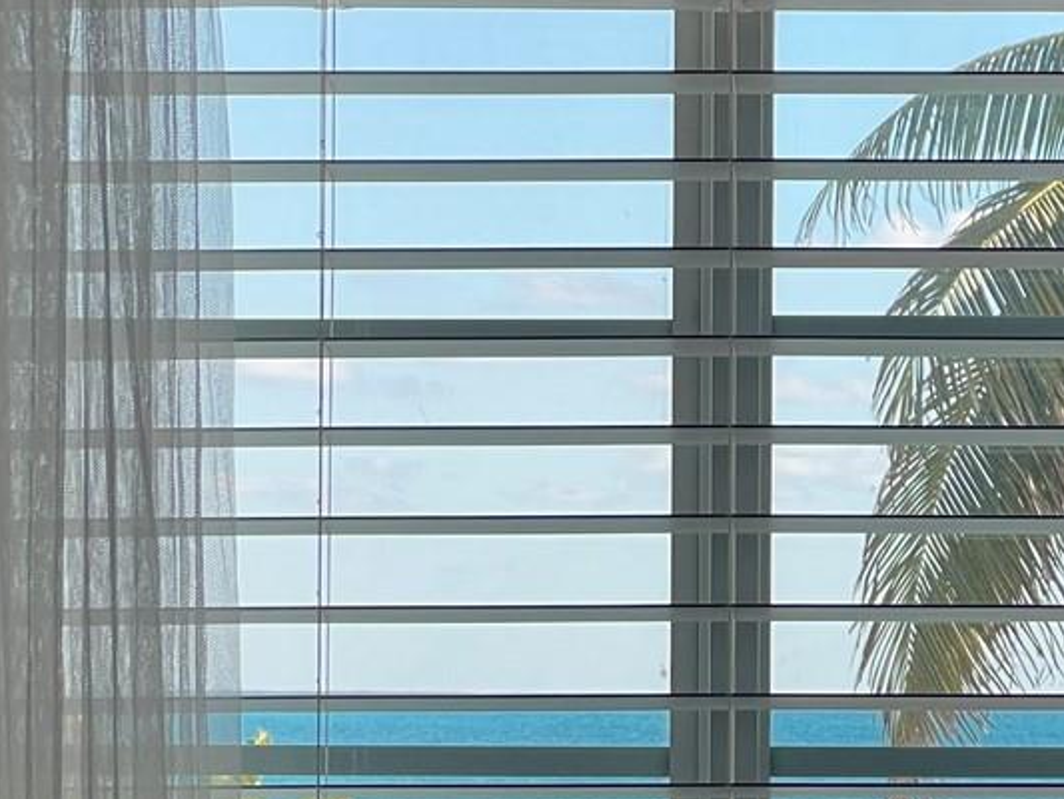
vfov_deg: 6.4
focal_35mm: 231
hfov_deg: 8.6
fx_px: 7102
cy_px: 875
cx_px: 808
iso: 32
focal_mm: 9
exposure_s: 1/139
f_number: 2.8
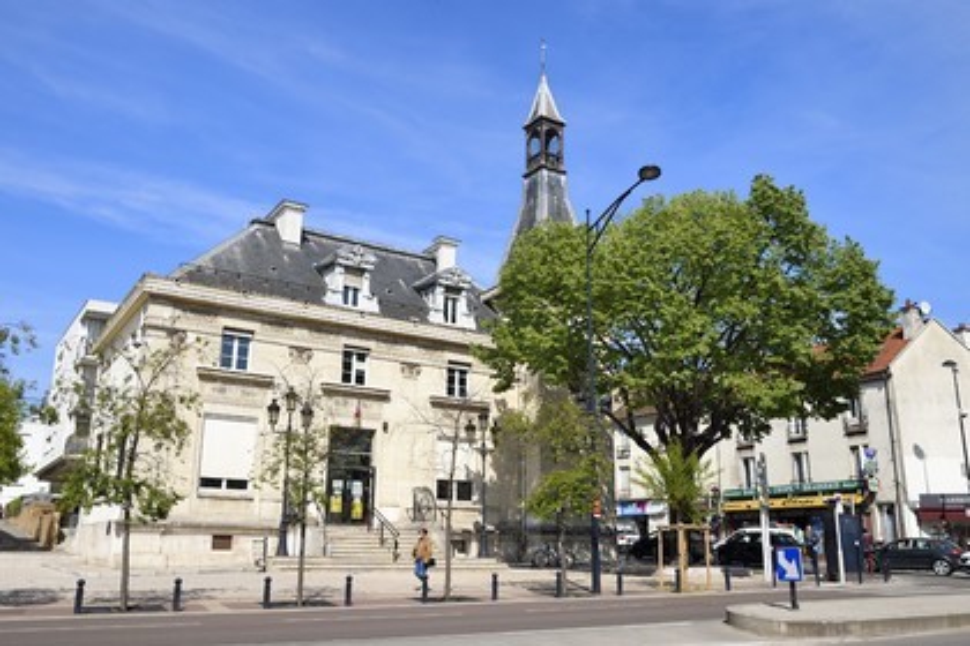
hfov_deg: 63.7
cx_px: 485
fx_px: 781
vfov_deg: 45.0
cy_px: 323
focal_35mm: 29
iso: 200
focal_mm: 29
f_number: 9
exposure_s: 1/640
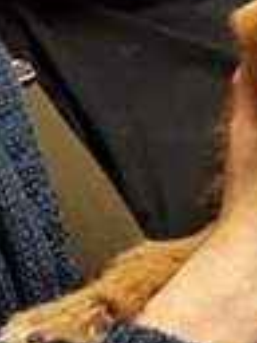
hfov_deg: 10.6
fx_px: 1386
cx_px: 195
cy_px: 75
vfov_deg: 14.0
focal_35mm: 140
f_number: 1.7
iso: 320
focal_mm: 3.71
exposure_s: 1/25
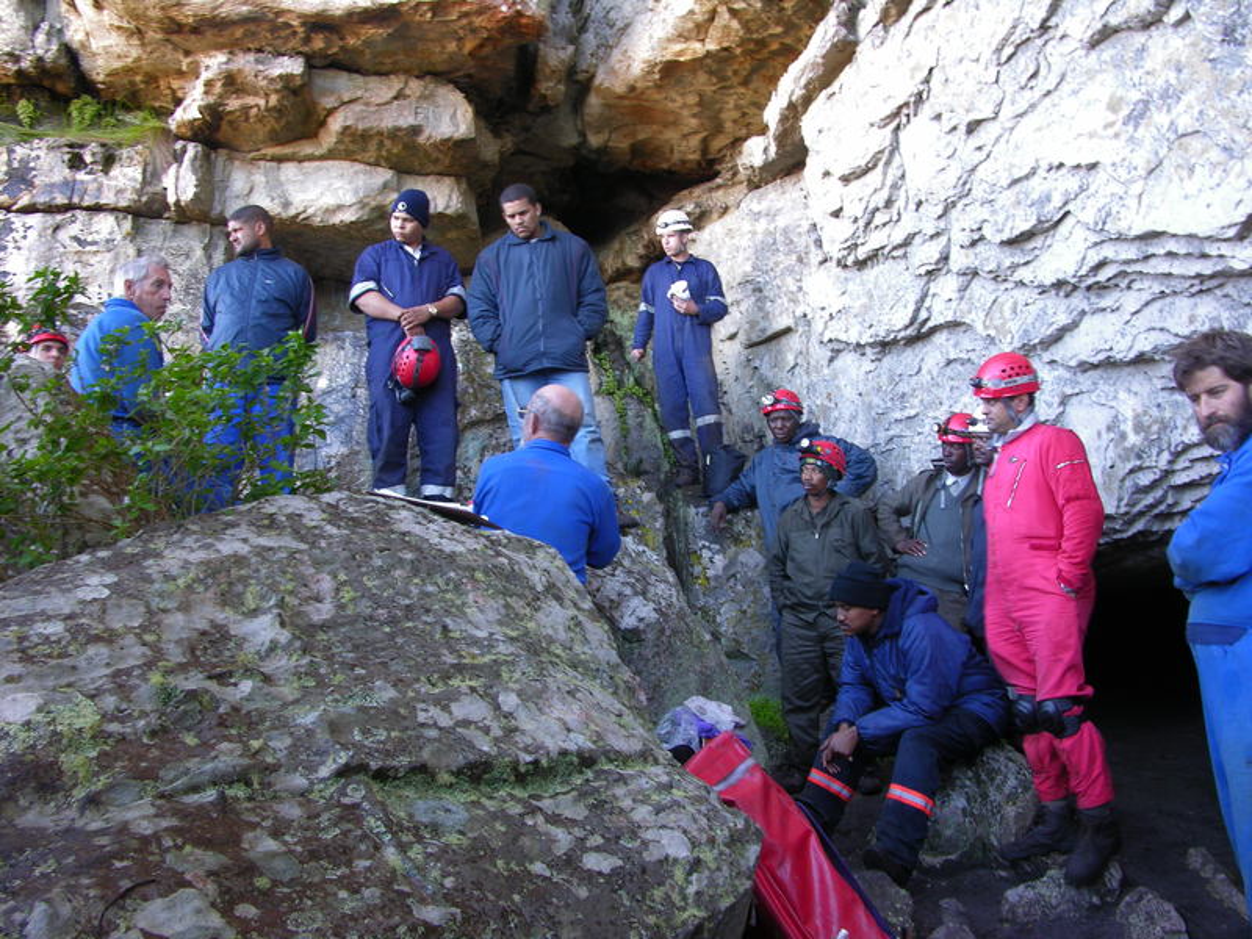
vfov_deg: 40.7
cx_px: 626
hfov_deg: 52.6
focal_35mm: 35
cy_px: 470
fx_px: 1266
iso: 50
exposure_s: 1/4.8
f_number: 5.6
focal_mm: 8.9
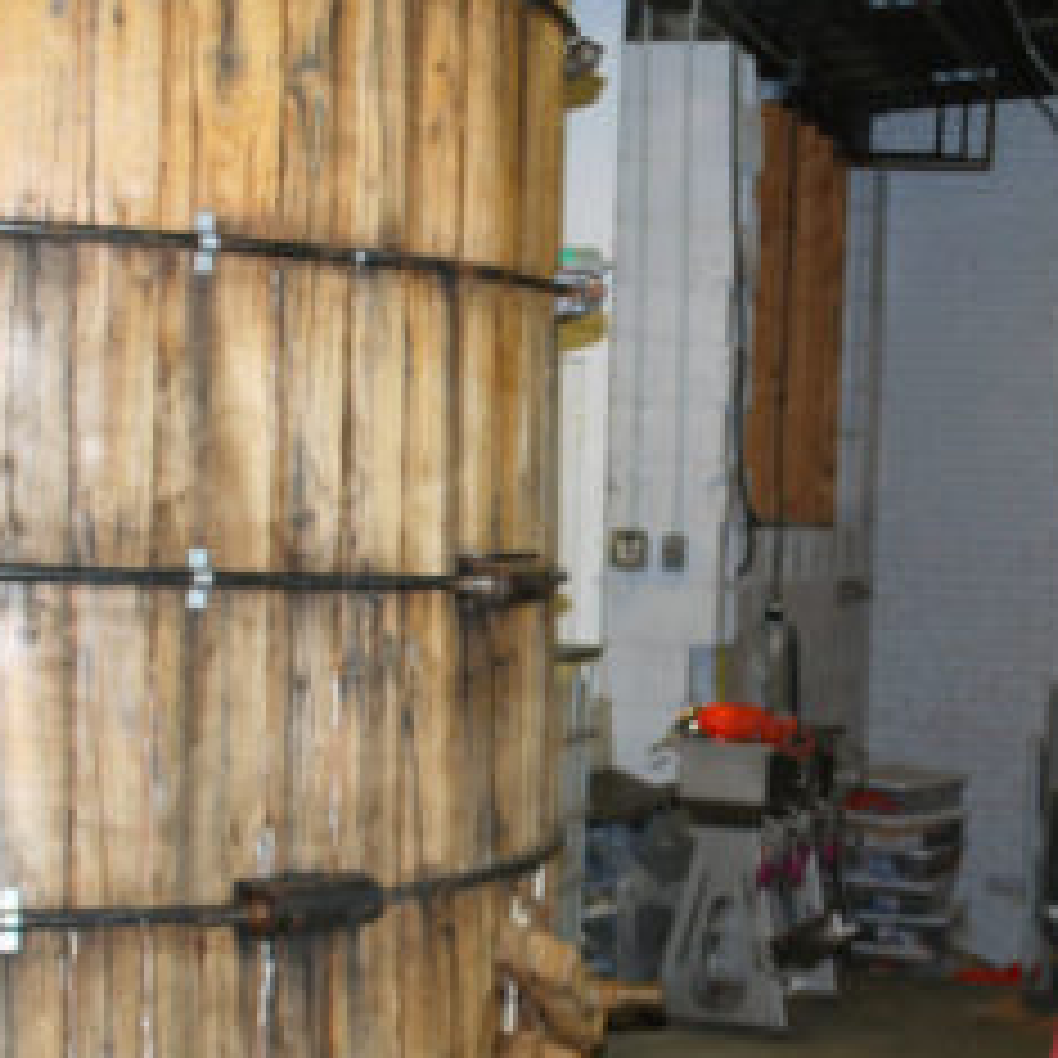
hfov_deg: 22.8
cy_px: 565
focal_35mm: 75
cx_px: 801
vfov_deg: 23.1
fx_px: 2593
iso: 220
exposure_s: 1/60
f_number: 4.2
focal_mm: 26
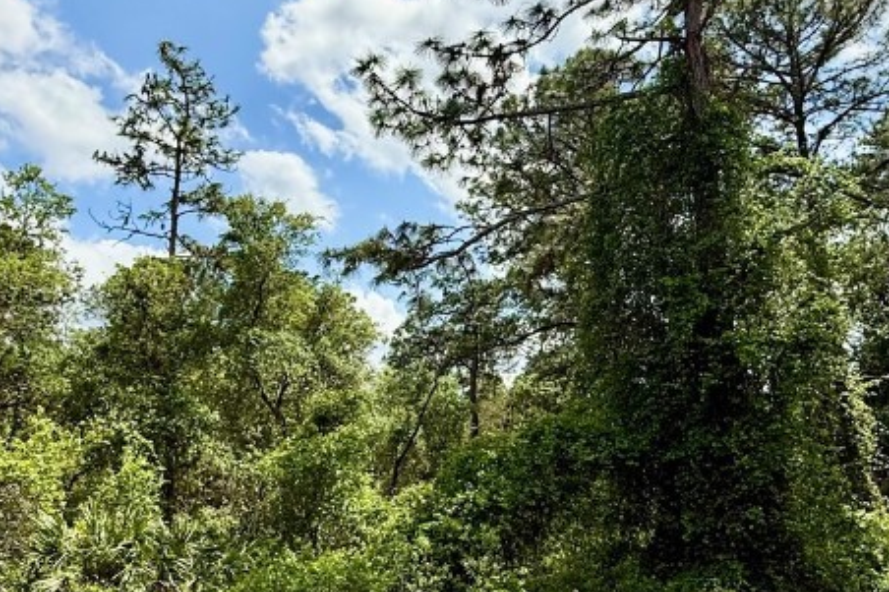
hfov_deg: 57.2
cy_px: 319
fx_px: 815
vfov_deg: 39.9
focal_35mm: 33
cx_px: 407
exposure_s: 1/2717
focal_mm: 2.22
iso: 50
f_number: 2.2
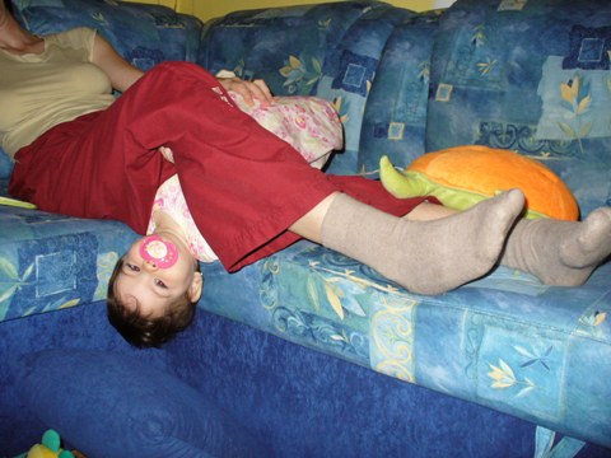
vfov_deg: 38.7
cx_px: 306
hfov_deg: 50.1
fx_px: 653
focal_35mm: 37
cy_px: 229
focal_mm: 6.1
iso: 200
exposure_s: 1/60
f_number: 2.8
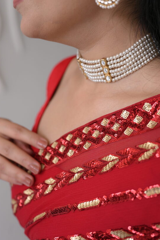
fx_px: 367
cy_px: 130
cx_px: 80
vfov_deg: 36.2
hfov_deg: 24.6
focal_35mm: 55
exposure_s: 1/320
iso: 320
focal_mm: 50
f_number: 3.5
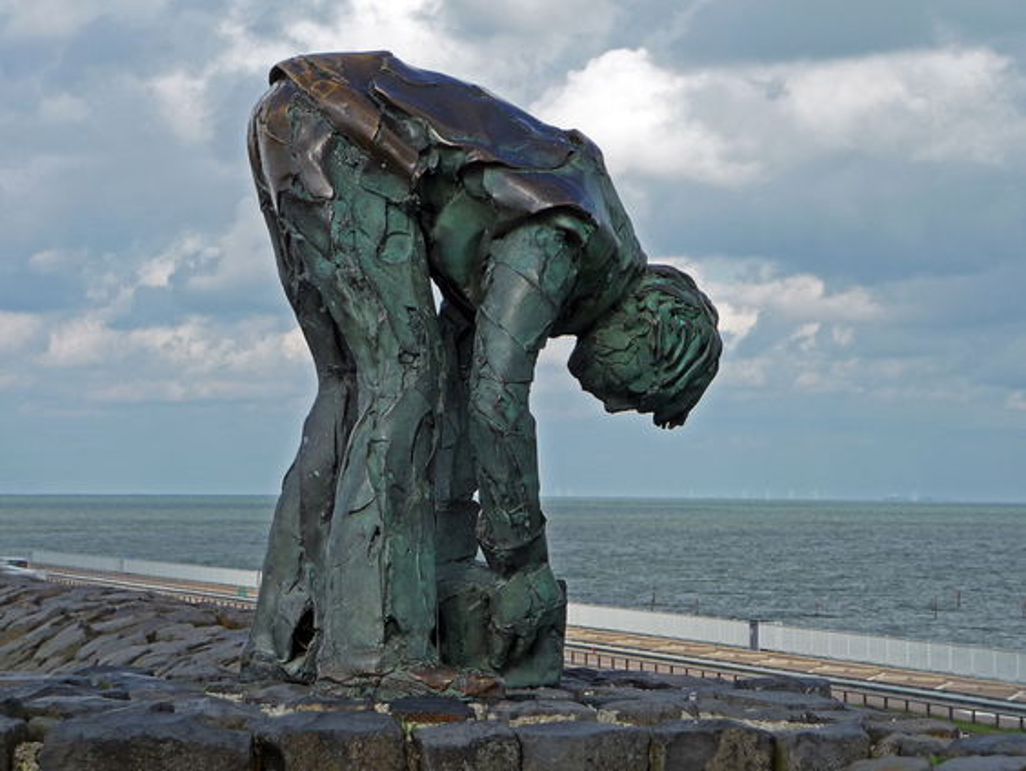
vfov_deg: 10.5
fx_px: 4183
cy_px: 386
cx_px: 513
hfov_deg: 14.0
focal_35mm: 141
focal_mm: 24.1
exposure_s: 1/500
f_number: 4.8
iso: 100
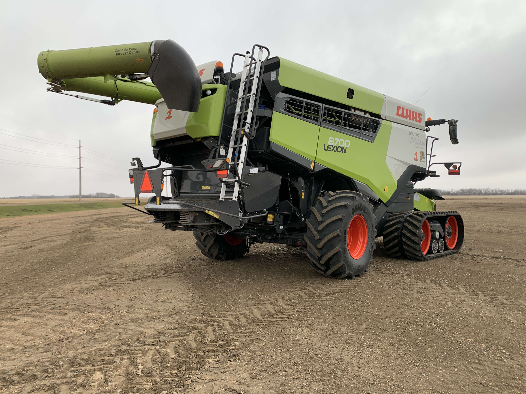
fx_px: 395
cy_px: 197
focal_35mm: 26
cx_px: 263
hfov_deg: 67.3
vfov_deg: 53.1
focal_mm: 4.25
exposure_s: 1/216
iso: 25
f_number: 1.8
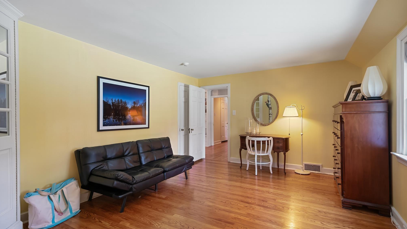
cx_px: 204
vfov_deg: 63.9
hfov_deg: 95.9
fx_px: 183
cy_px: 122
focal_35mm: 17
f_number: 4
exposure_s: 1/60
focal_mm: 16
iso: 5000
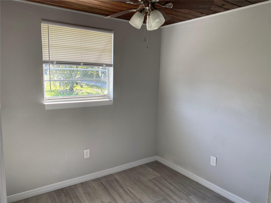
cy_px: 102
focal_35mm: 26
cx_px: 136
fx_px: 204
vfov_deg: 53.1
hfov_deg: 67.3
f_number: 1.8
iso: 40
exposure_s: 1/121
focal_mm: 4.25
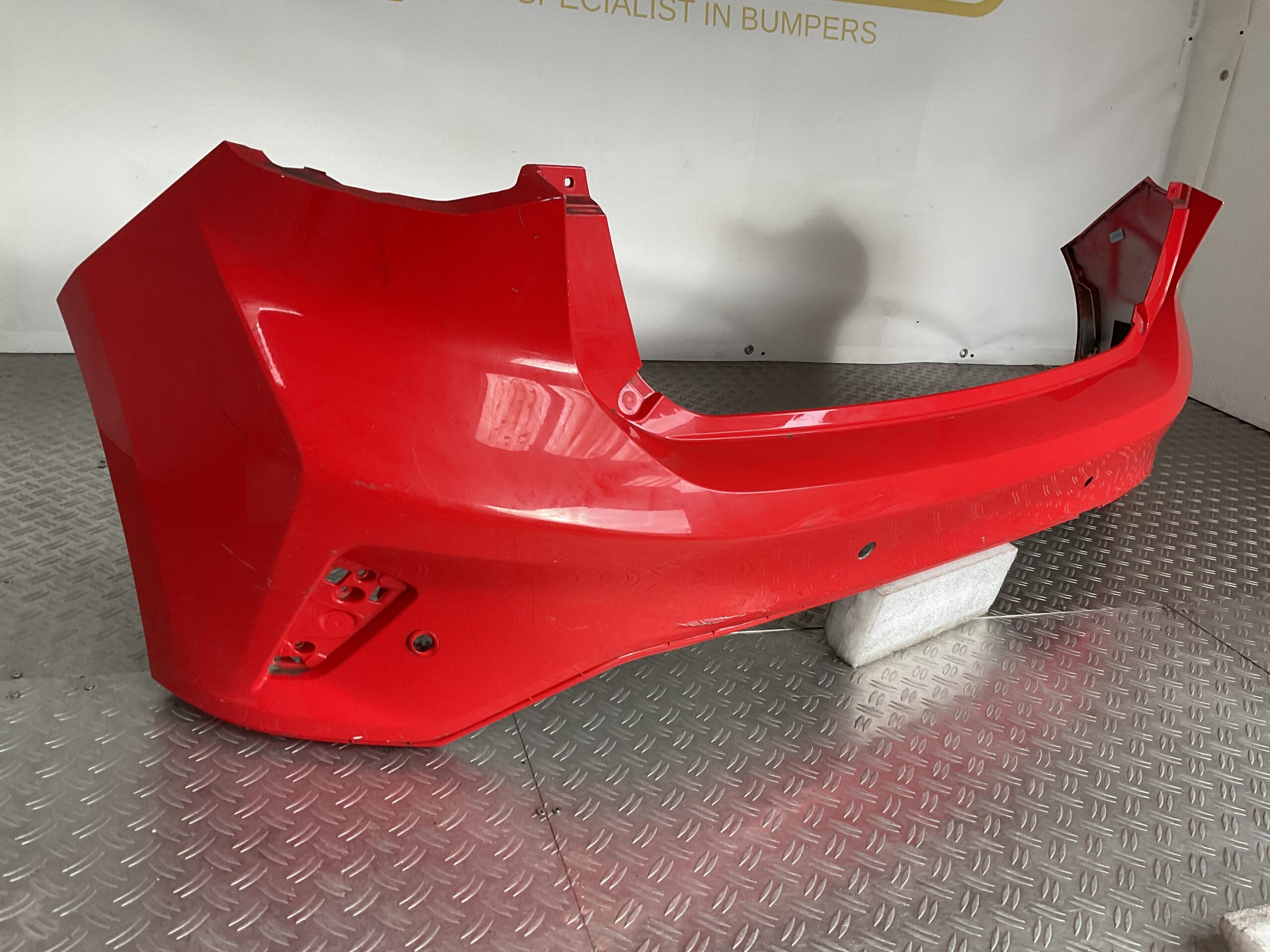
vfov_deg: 48.2
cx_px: 635
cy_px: 476
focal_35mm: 29
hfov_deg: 61.7
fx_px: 1064
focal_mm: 3
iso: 64
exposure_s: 1/120
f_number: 1.8
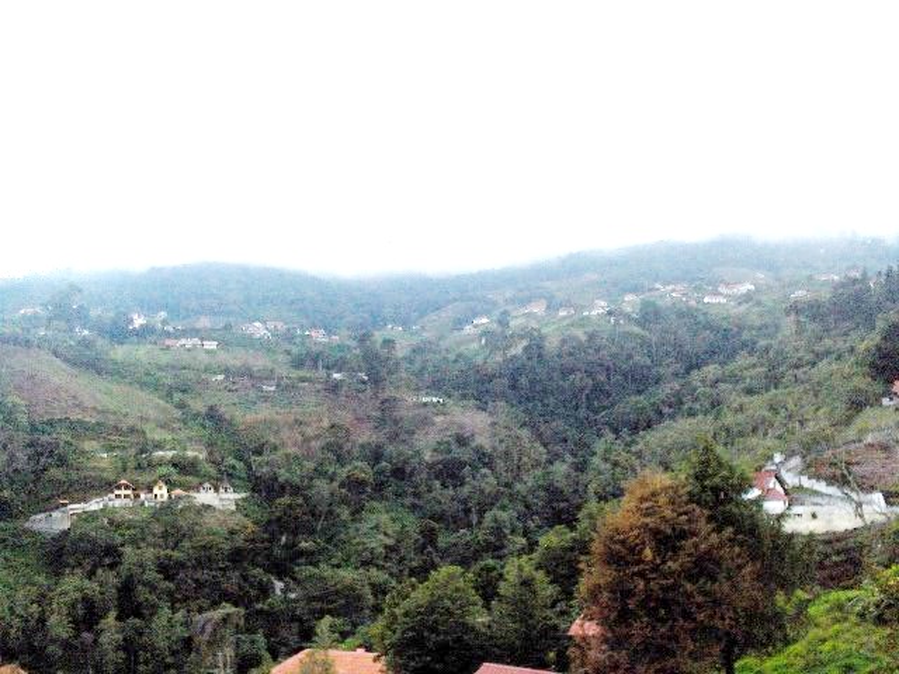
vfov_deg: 38.7
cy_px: 337
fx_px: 961
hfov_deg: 50.1
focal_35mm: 37
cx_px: 450
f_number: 2.8
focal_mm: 6.11
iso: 100
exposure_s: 1/427
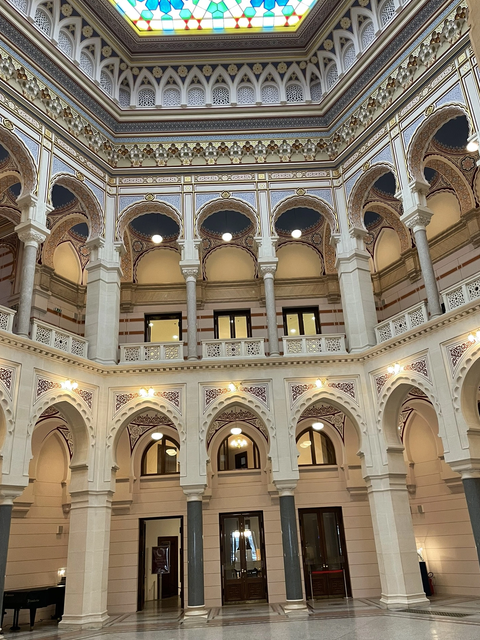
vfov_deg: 63.4
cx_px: 240
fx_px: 518
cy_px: 341
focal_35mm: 28
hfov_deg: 49.7
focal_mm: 4.2
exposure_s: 1/50
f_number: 1.6
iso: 200
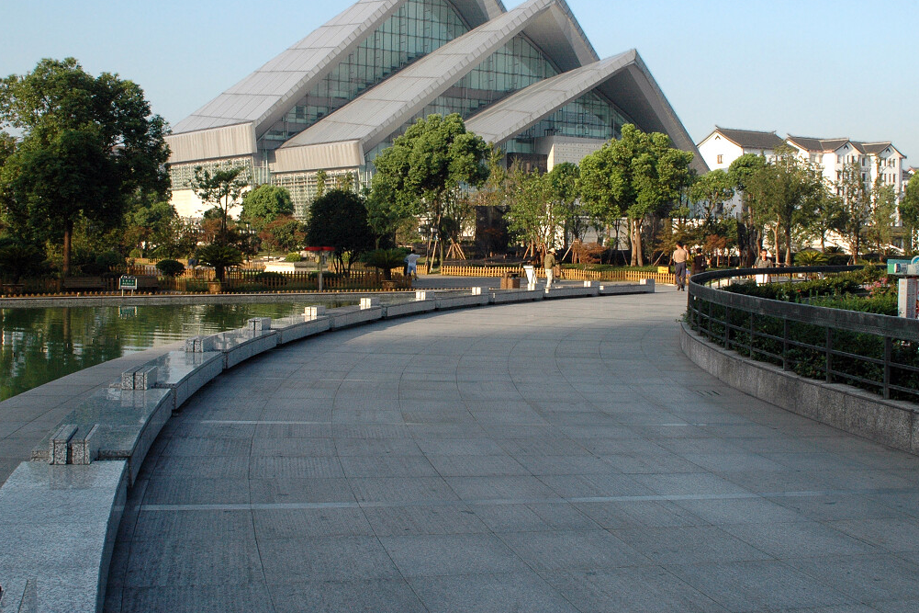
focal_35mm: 46
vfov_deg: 29.2
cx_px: 451
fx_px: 1174
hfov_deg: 42.7
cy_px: 245
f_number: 14
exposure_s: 1/100
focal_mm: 24
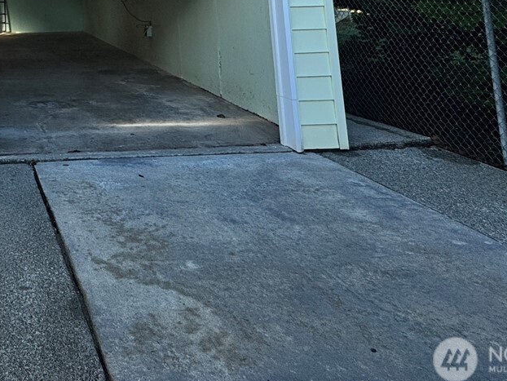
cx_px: -7
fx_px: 527
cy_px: -97
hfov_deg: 43.5
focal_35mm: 36
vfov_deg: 31.7
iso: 50
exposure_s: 1/787
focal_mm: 2.22
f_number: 2.2
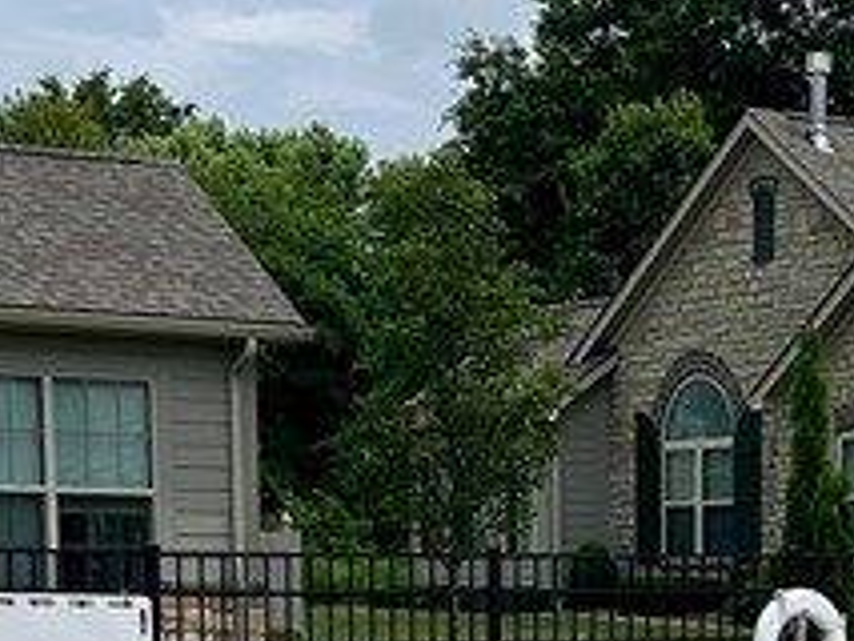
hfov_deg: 15.6
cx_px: 766
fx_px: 3086
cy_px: 1022
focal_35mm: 125
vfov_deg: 11.3
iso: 50
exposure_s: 1/7874
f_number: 1.6
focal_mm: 5.1
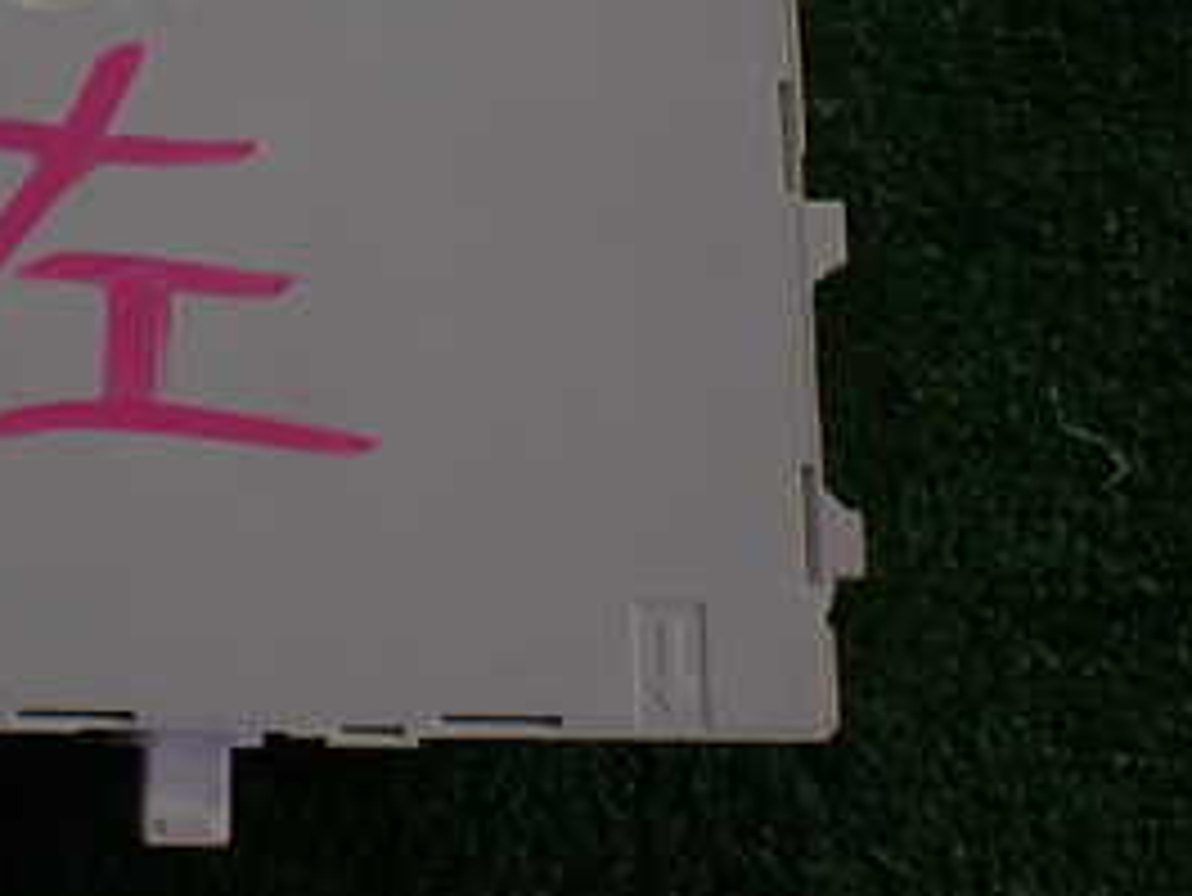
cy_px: 104
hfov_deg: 27.3
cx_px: 76
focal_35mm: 68
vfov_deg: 21.2
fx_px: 2343
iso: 125
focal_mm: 5.4
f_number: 2.3
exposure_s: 1/125
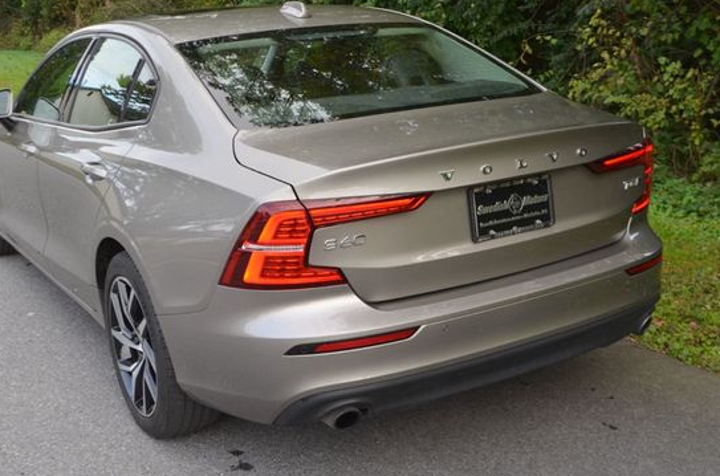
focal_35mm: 46
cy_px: 213
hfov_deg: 42.8
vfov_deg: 29.1
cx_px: 324
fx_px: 918
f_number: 5.6
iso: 250
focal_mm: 26
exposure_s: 1/125
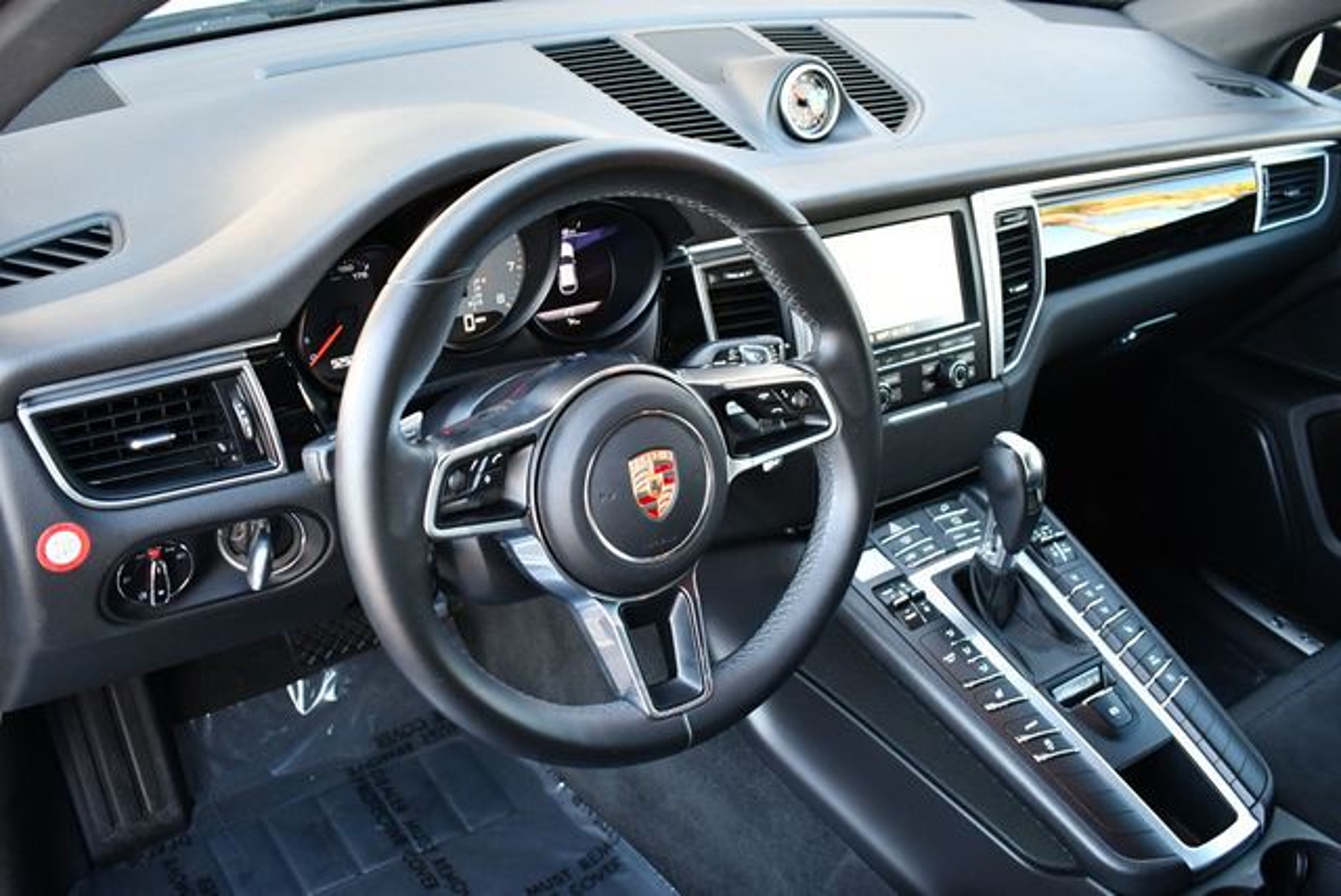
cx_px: 670
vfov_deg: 36.9
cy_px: 448
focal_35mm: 36
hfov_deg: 53.1
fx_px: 1342
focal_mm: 18
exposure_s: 1/125
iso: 1100
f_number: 3.5
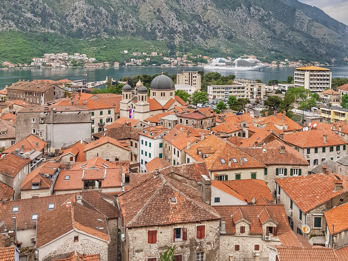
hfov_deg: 52.6
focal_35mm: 35
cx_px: 173
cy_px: 67
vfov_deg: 39.6
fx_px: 352
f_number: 1.7
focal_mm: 4.2
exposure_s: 1/546
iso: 40
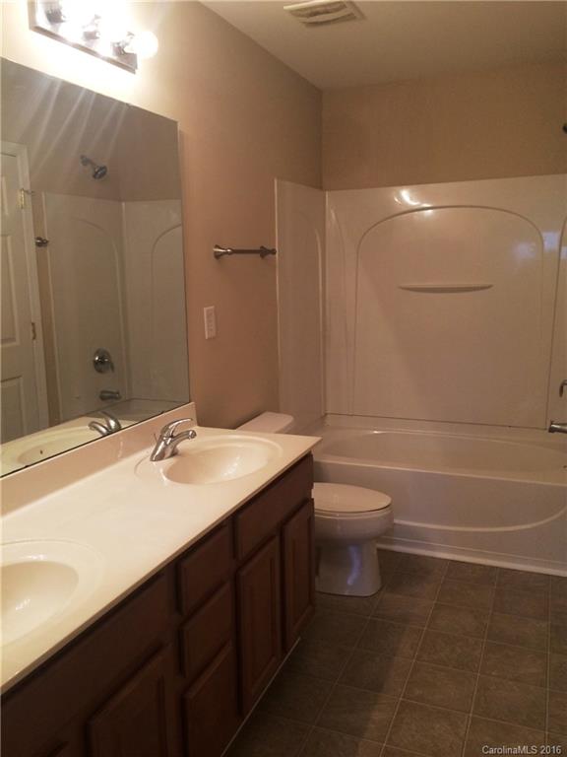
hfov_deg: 48.2
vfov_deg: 61.7
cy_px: 378
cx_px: 284
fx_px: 633
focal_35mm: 29
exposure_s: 1/30
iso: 50
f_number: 2.2
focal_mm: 4.15
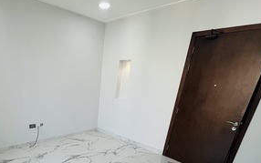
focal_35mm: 22
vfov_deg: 49.6
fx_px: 157
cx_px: 87
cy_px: 144
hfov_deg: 77.1
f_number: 1.8
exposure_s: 1/100
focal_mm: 1.57
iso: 50
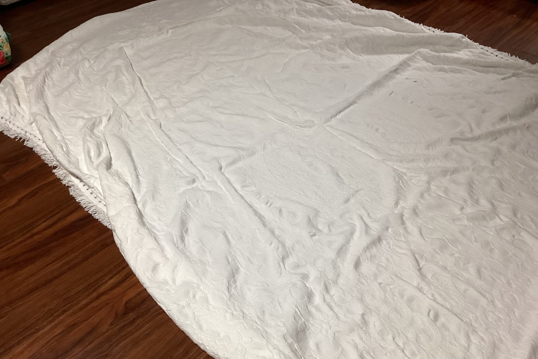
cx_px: 274
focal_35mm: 33
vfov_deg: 39.9
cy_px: 206
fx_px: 493
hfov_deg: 57.2
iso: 160
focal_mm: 3.3
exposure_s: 1/60
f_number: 2.4
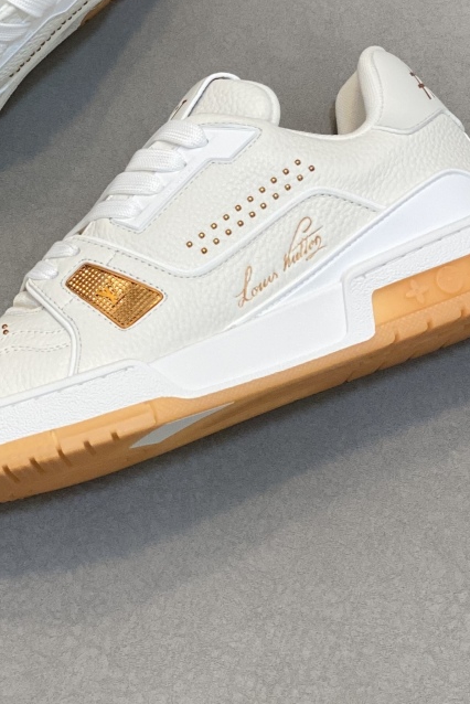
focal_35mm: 122
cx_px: 31
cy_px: 146
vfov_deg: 16.7
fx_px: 2386
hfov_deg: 11.2
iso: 80
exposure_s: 1/100
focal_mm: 6
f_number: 2
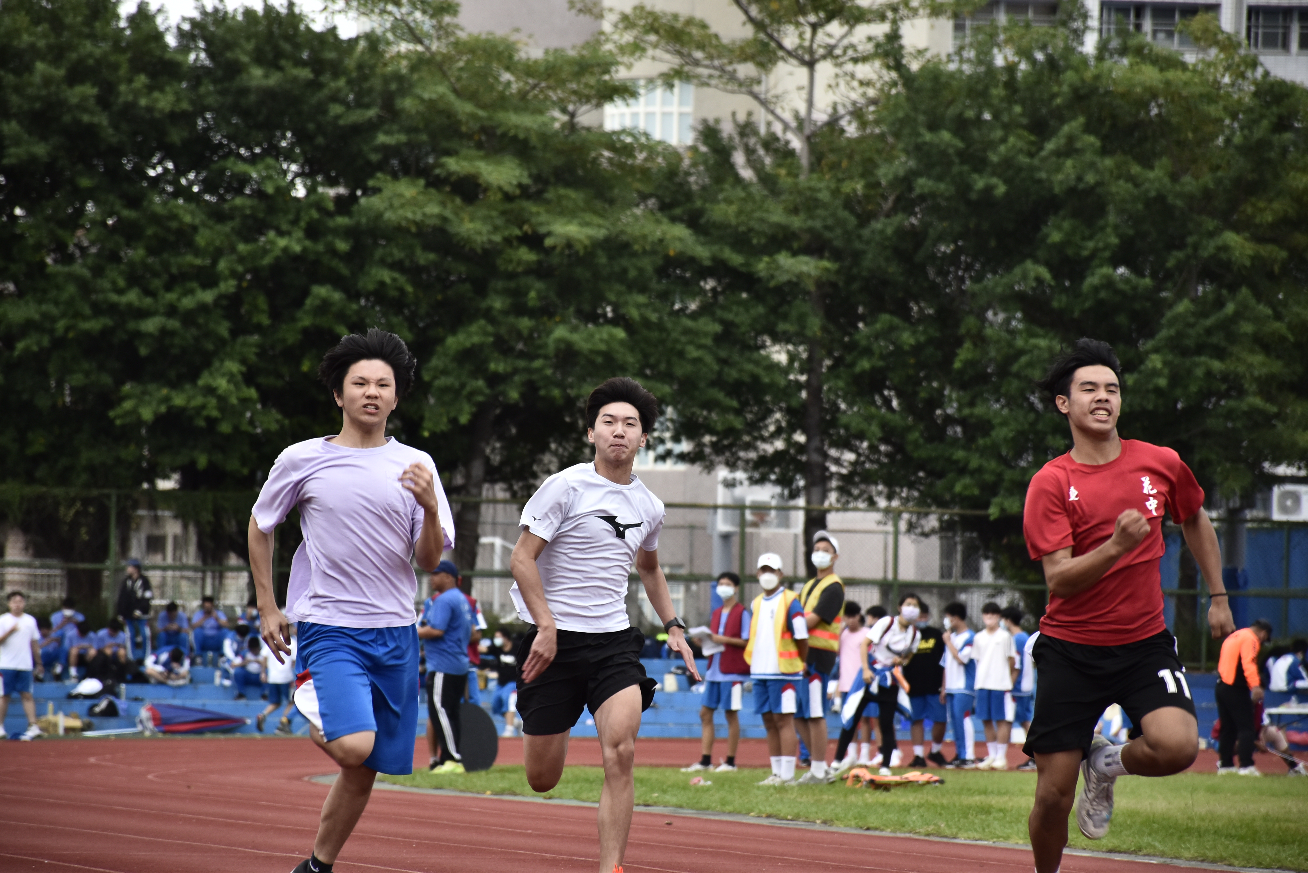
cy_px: 436
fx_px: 7631
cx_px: 654
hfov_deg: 9.8
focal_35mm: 210
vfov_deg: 6.5
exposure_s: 1/500
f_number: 5.6
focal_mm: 140
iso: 320
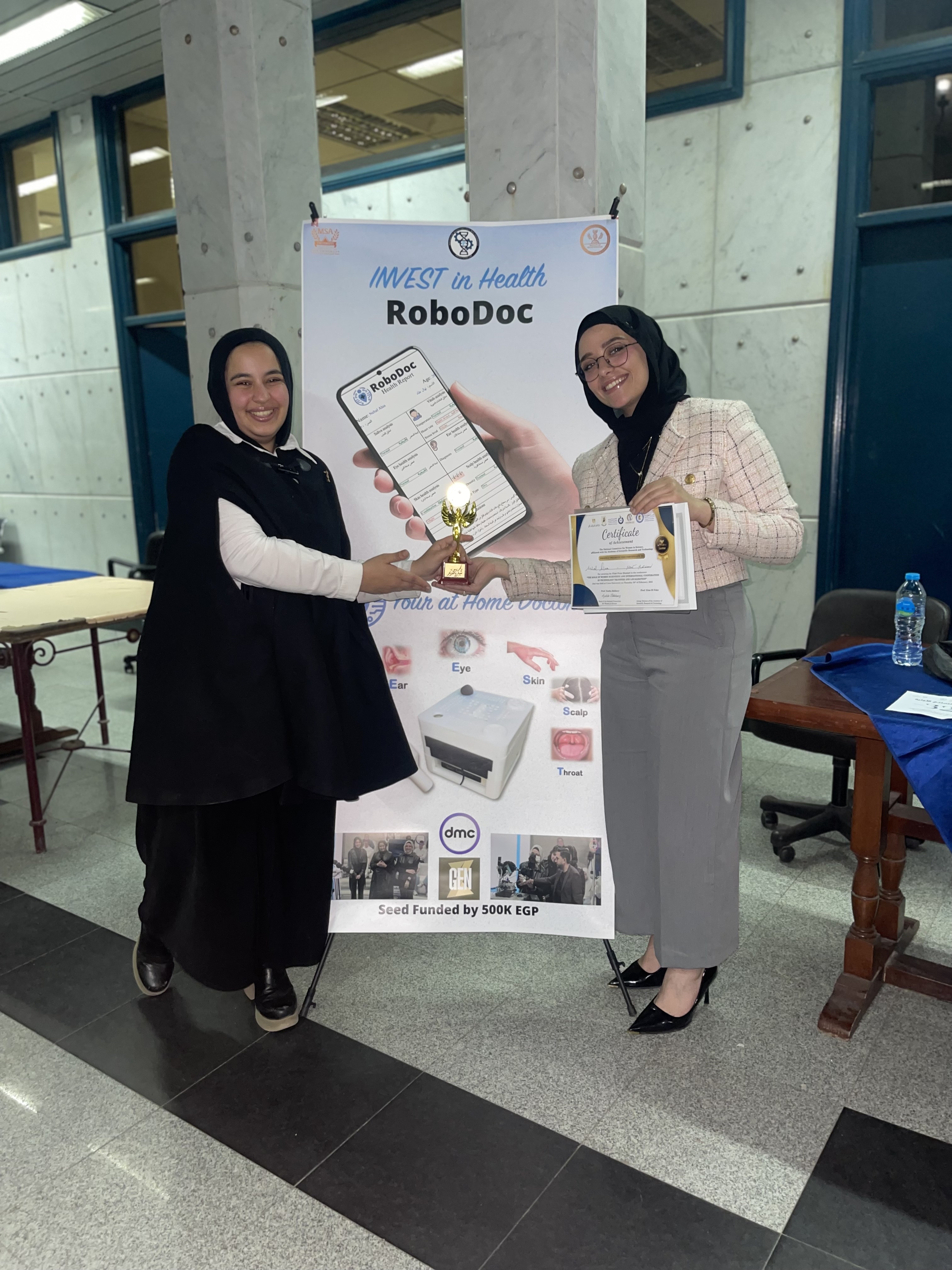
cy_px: 635
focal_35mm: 26
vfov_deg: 67.3
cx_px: 476
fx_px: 953
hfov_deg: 53.1
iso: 100
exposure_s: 1/13
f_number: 1.6
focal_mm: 5.1
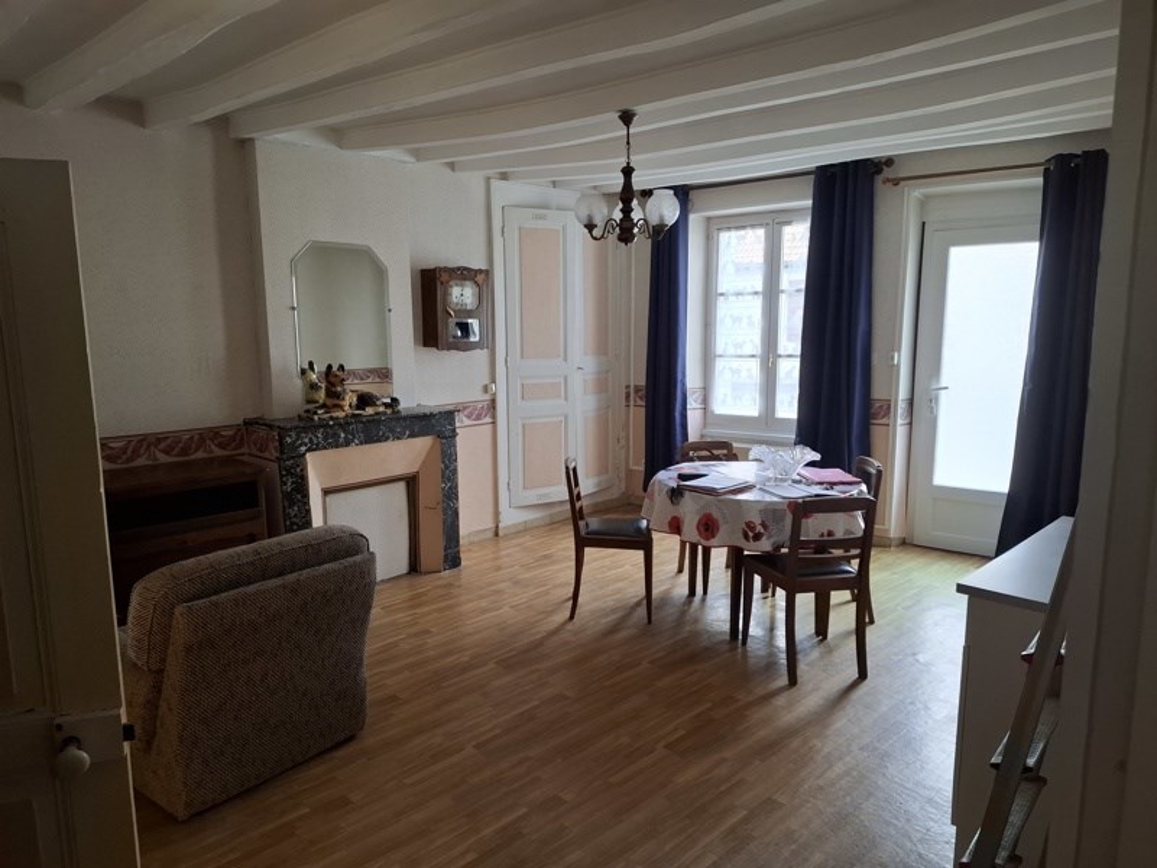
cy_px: 434
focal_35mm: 23
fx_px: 769
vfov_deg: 58.9
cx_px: 578
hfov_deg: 73.9
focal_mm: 5.54
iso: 250
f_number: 1.8
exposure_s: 1/120
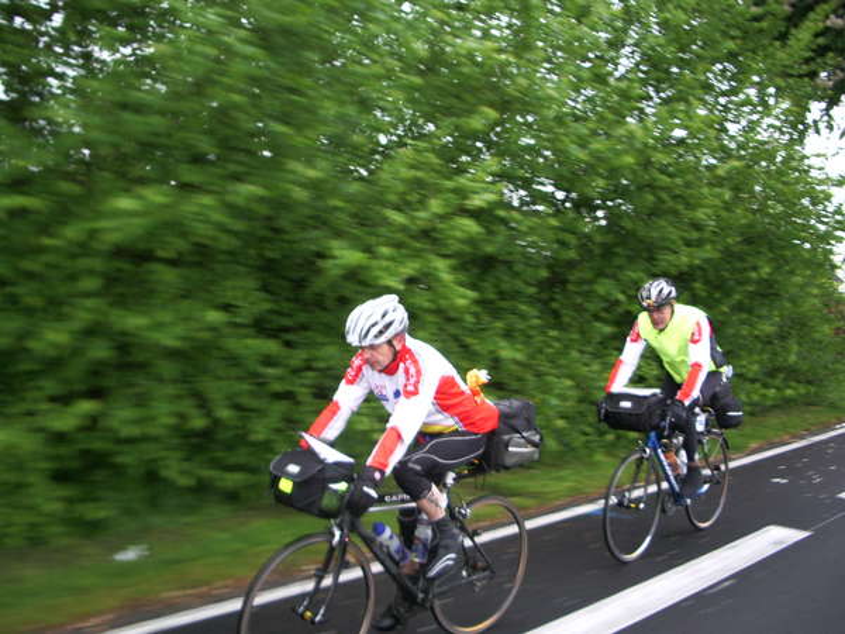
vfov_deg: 40.7
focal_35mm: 35
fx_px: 854
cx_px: 422
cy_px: 317
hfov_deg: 52.6
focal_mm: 5.8
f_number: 2.6
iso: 100
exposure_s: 1/60
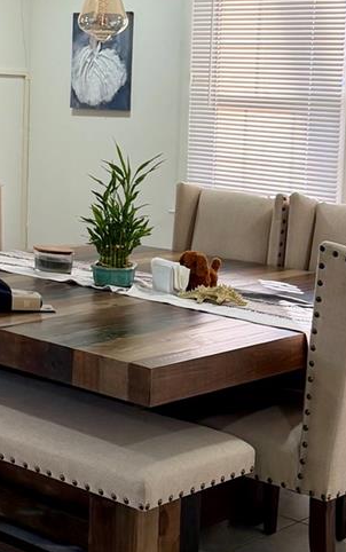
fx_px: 1220
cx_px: 33
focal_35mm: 81
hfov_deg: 15.9
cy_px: 196
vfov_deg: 25.4
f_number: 1.78
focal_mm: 6.76
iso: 160
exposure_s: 1/129
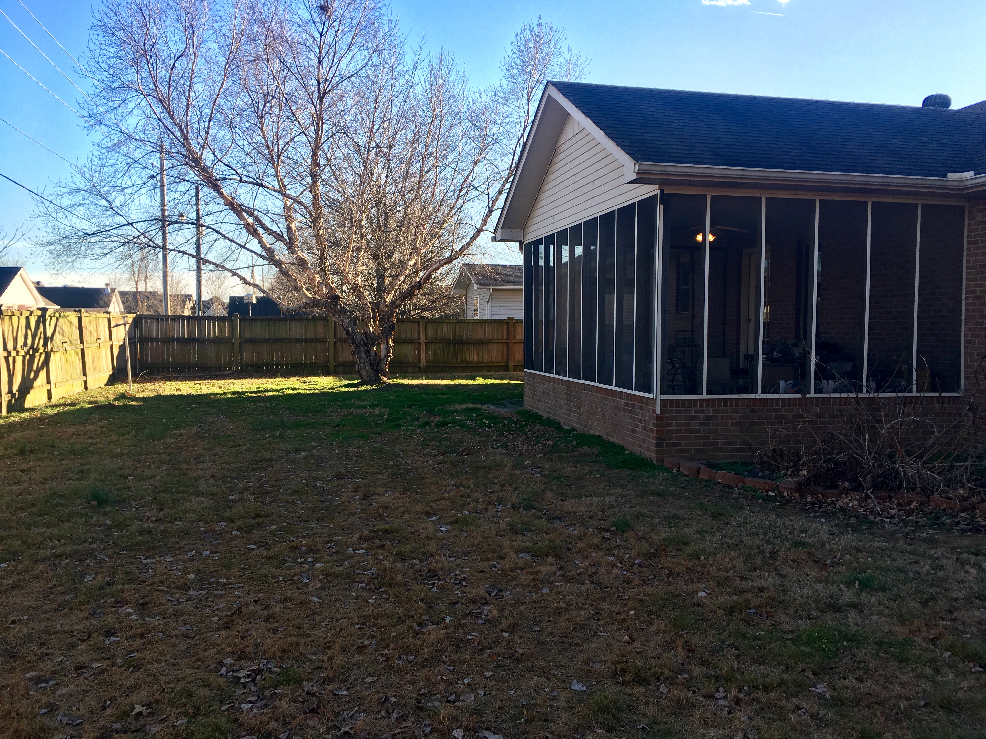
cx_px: 493
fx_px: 826
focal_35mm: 29
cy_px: 370
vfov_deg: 48.2
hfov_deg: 61.7
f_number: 2.2
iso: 25
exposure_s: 1/447
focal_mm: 4.15
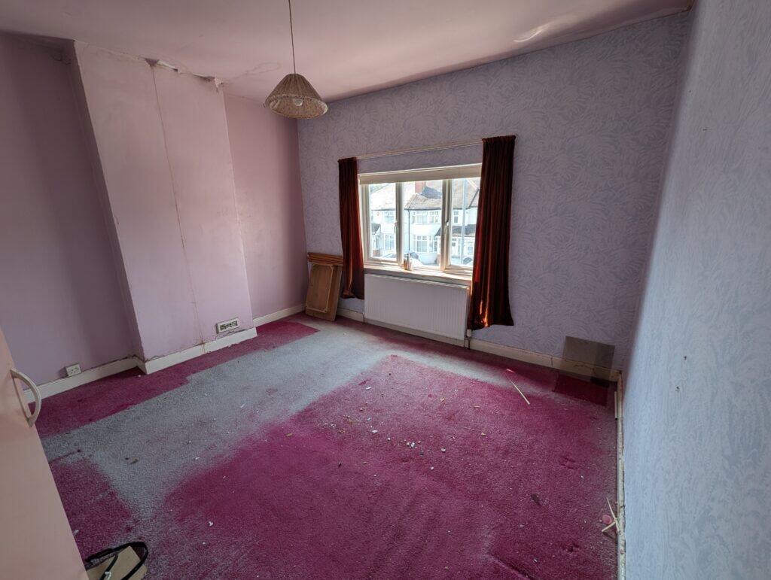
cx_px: 386
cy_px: 290
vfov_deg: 90.1
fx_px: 290
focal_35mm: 13
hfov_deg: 106.1
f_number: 2.2
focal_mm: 1.95
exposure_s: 1/173
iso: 51
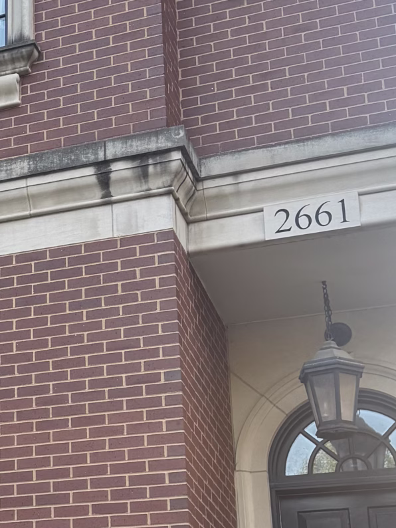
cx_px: -106
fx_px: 1326
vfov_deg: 22.4
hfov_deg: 16.2
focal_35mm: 87
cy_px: 372
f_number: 1.78
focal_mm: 6.76
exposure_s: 1/223
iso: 64
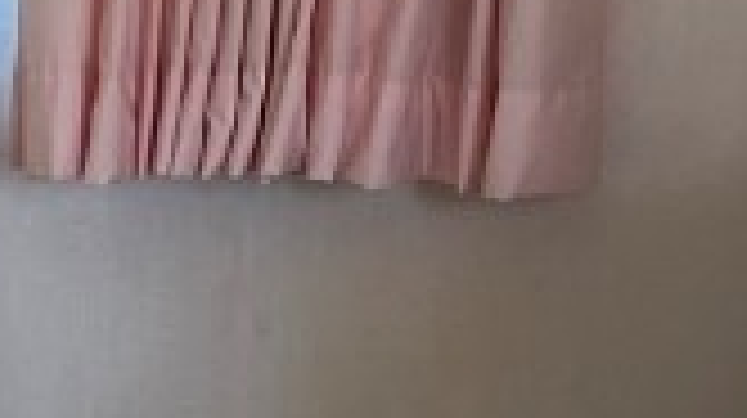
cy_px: 292
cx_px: -904
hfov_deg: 10.9
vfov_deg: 6.9
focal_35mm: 175
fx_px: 3463
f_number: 1.6
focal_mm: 5.1
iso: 80
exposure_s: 1/120
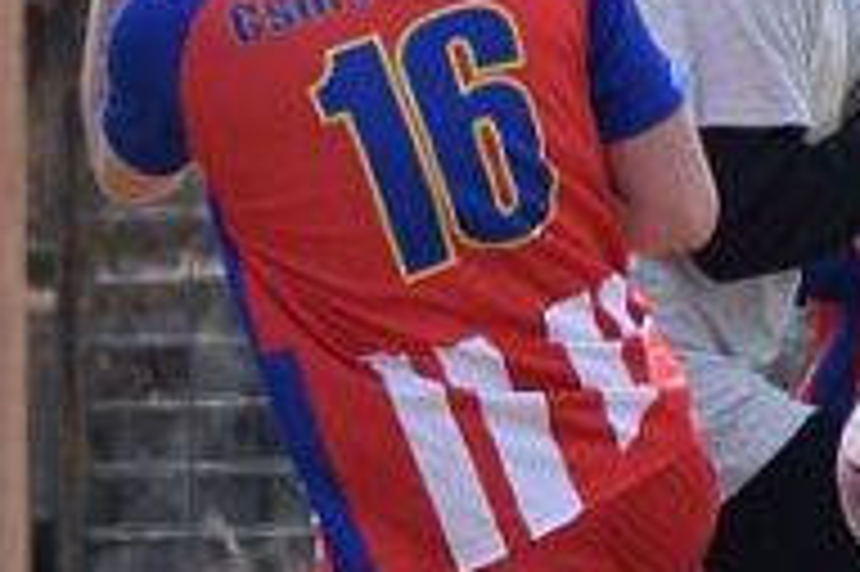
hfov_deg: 1.5
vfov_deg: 1.0
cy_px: 730
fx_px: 32603
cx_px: 761
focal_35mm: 1366
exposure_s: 1/1600
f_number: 6.3
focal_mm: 150
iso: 400
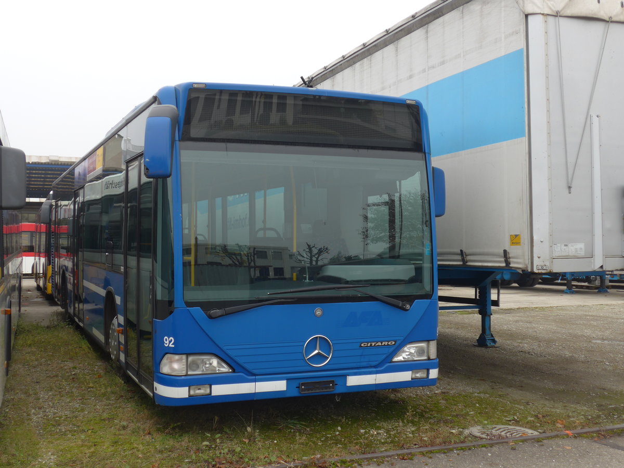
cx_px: 312
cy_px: 234
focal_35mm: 44
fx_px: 793
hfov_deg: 42.9
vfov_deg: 32.9
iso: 80
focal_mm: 9
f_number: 2.8
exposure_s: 1/250
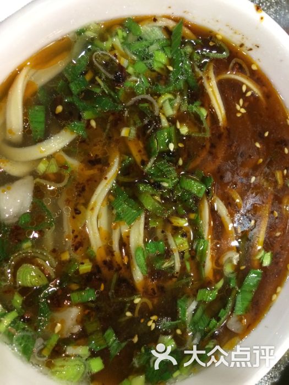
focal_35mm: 29
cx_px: 144
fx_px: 323
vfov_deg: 61.7
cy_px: 192
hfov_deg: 48.2
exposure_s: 1/20
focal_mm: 4.15
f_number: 2.2
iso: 320
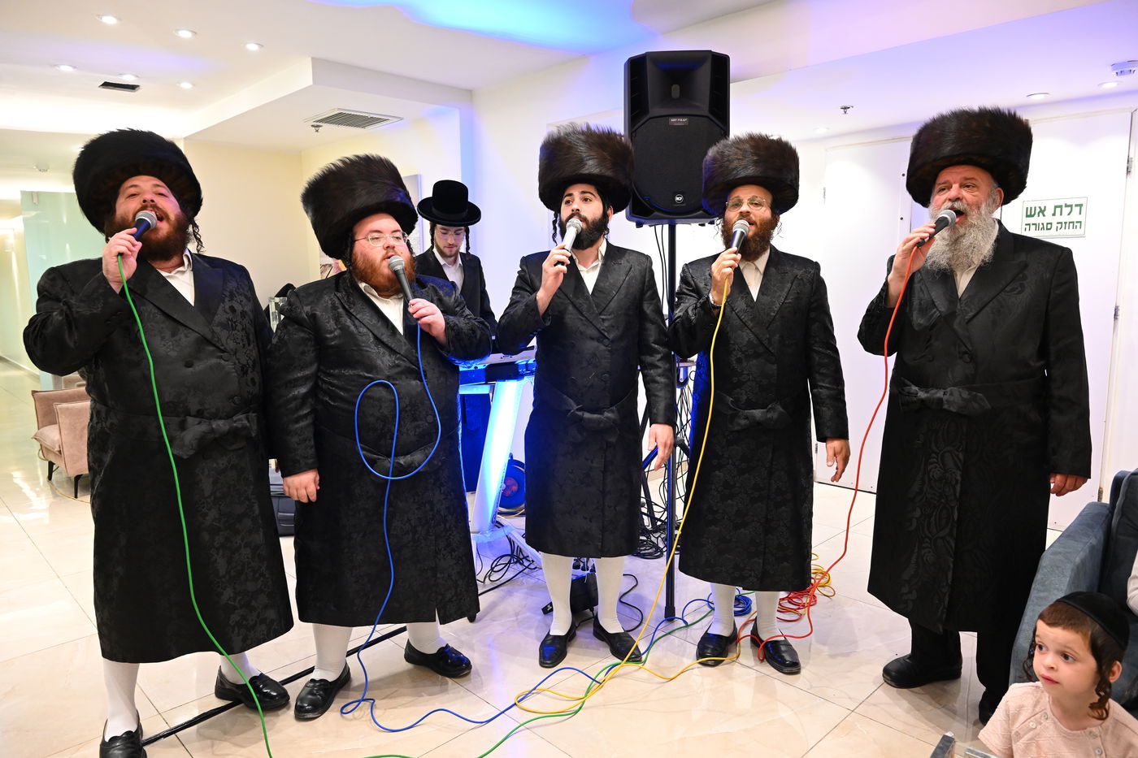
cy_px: 379
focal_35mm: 24
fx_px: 759
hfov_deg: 73.8
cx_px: 569
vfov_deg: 53.1
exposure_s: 1/125
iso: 2500
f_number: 4.5
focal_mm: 24
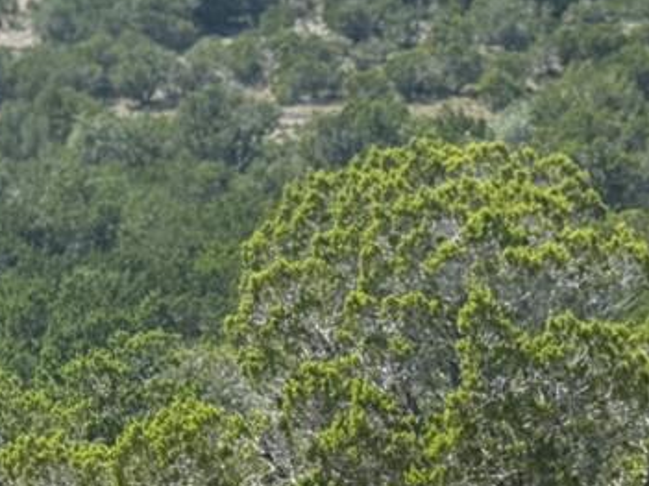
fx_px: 2624
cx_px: 416
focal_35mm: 140
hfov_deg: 14.1
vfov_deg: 10.3
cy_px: 674
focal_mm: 6.76
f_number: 1.78
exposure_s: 1/3279
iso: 100
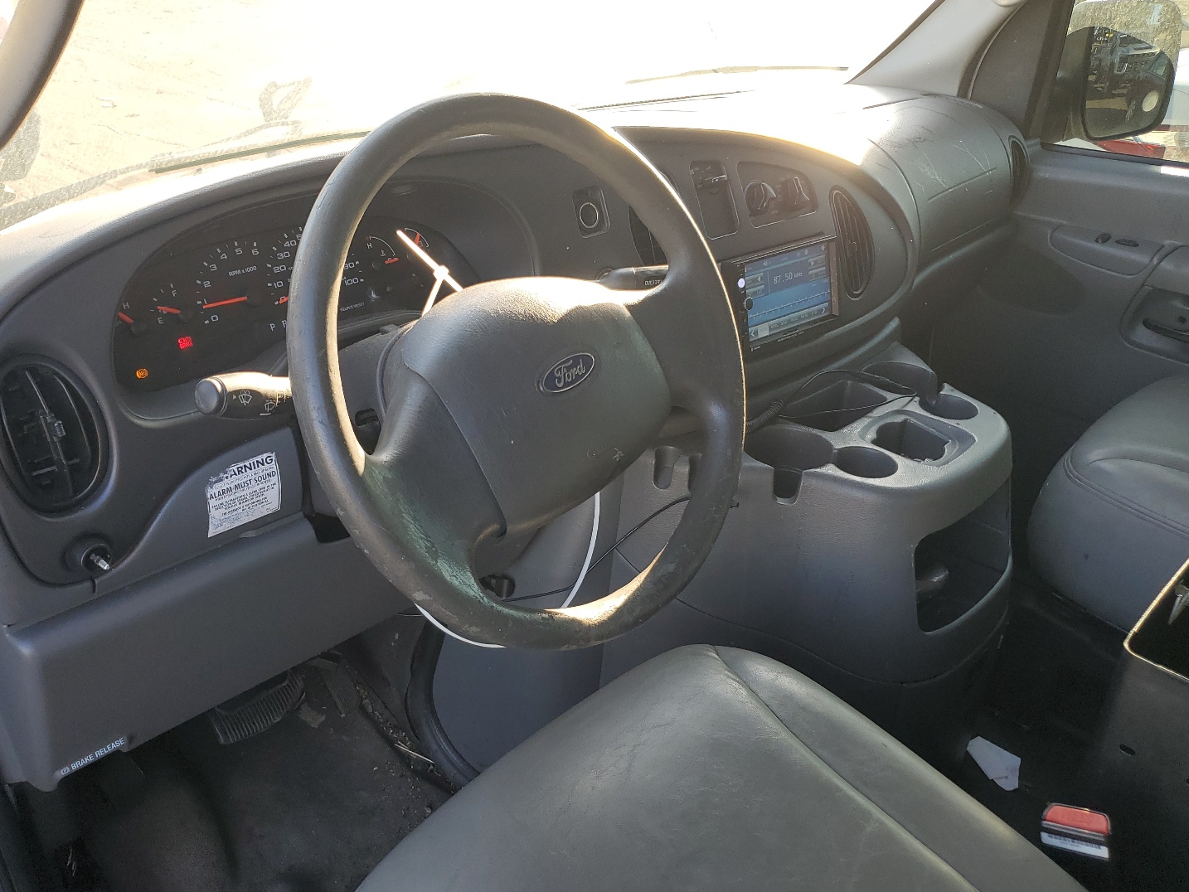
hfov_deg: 61.6
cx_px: 565
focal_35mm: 29
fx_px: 996
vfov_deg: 48.2
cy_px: 472
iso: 50
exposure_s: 1/192
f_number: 1.5
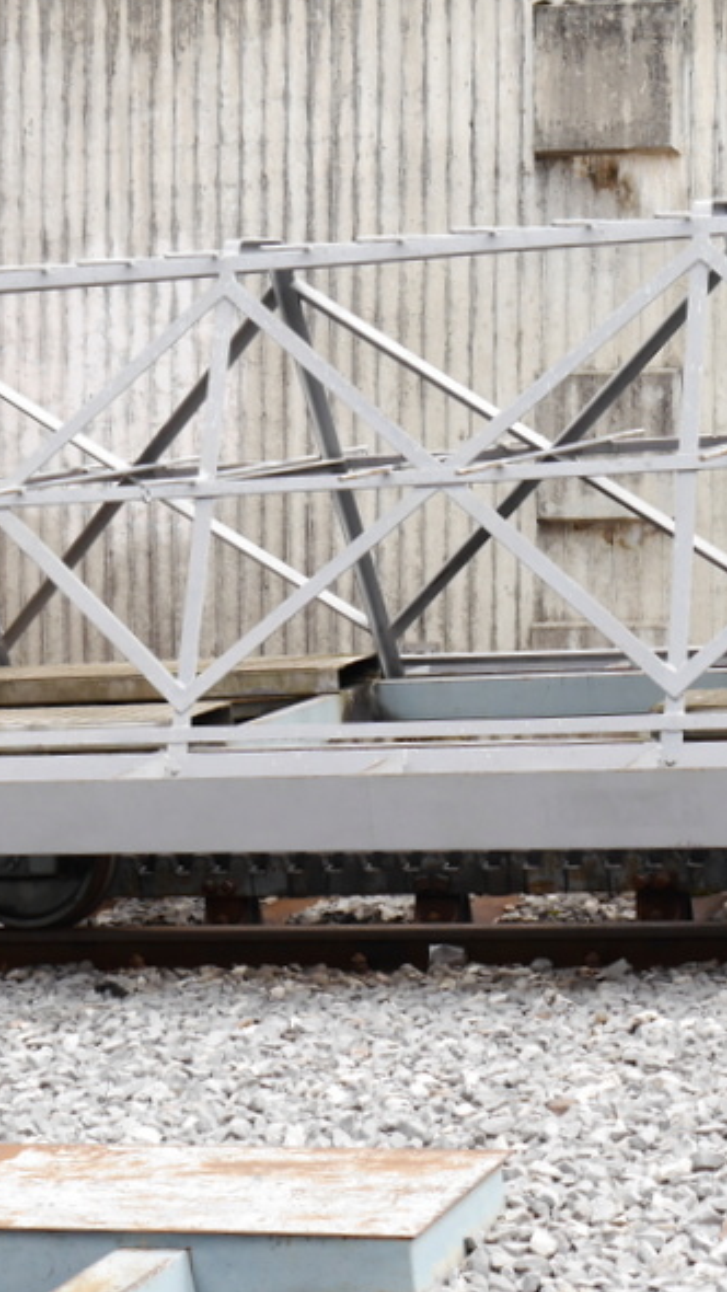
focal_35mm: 85
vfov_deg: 25.0
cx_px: 681
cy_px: 683
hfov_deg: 14.1
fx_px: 2912
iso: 160
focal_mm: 23
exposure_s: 1/200
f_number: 6.3
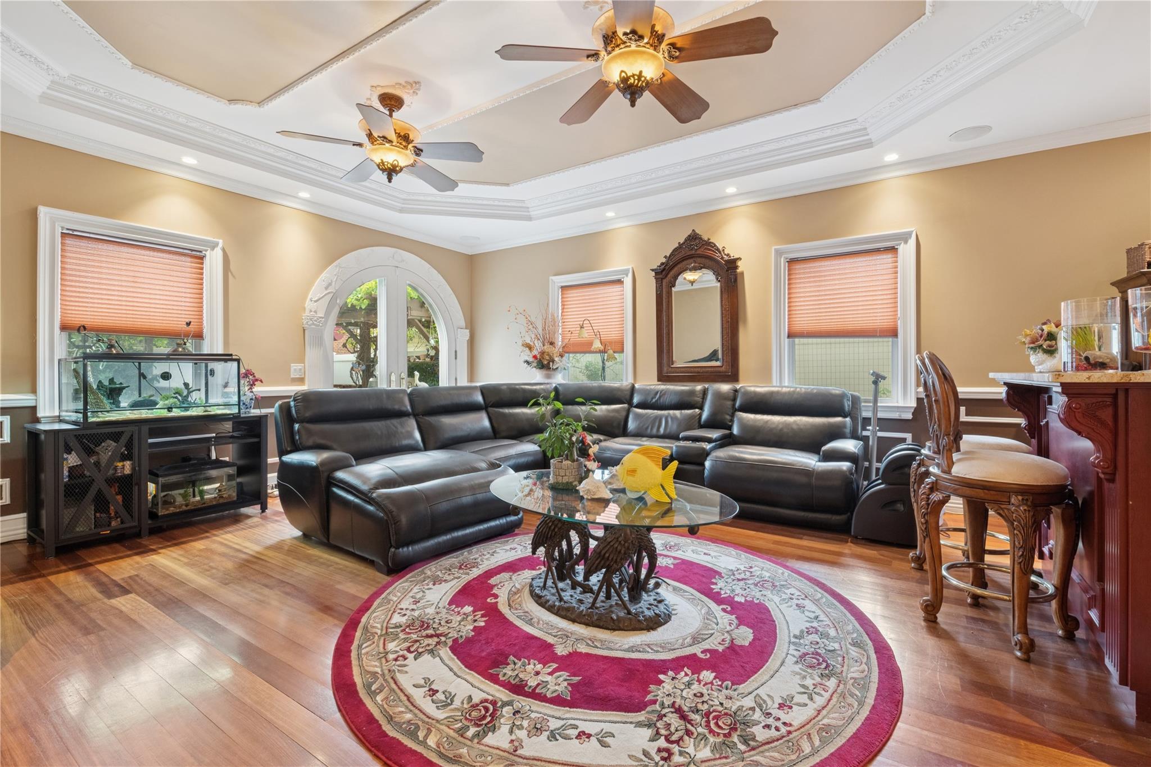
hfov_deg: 100.4
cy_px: 384
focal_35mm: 15
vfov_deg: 77.3
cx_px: 576
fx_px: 480
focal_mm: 15
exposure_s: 1/3
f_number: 14
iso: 640
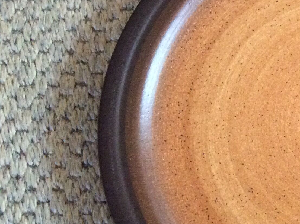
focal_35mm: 75
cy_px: 125
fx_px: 649
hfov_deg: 23.9
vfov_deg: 19.6
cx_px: 351
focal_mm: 3.3
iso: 320
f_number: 2.4
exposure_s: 1/25
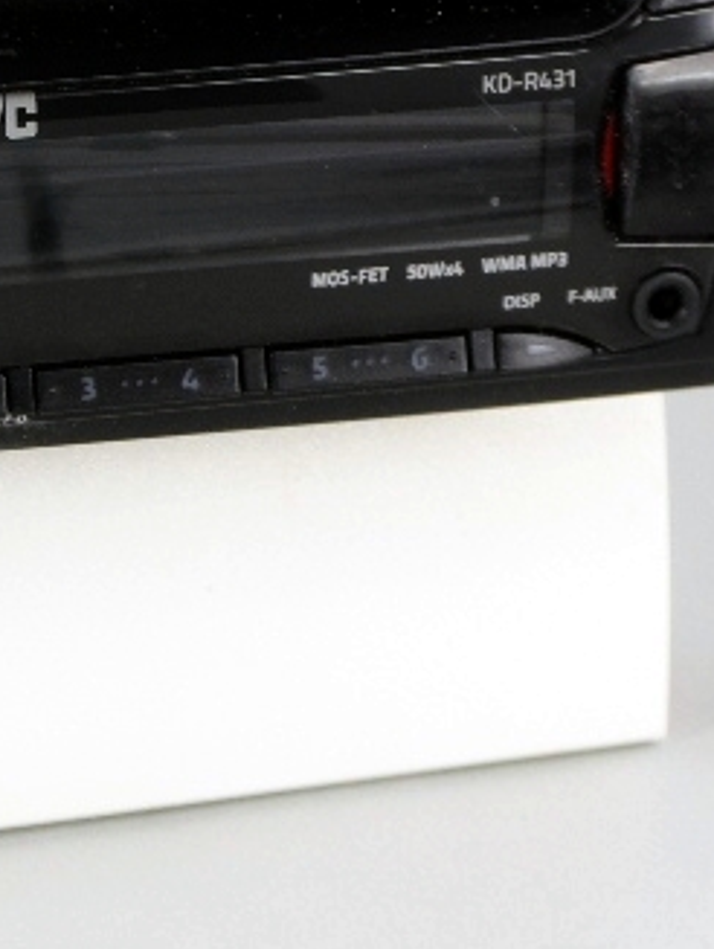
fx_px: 4694
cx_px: -90
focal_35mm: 171
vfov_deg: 11.5
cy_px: 160
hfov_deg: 8.6
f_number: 4.6
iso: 80
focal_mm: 12.8
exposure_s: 1/45
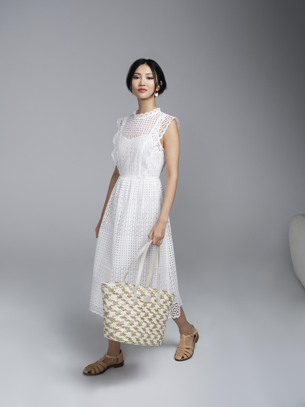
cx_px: 152
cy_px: 204
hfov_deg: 29.7
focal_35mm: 49
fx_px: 576
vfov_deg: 38.9
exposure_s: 1/500
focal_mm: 62.4
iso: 1600
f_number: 5.6
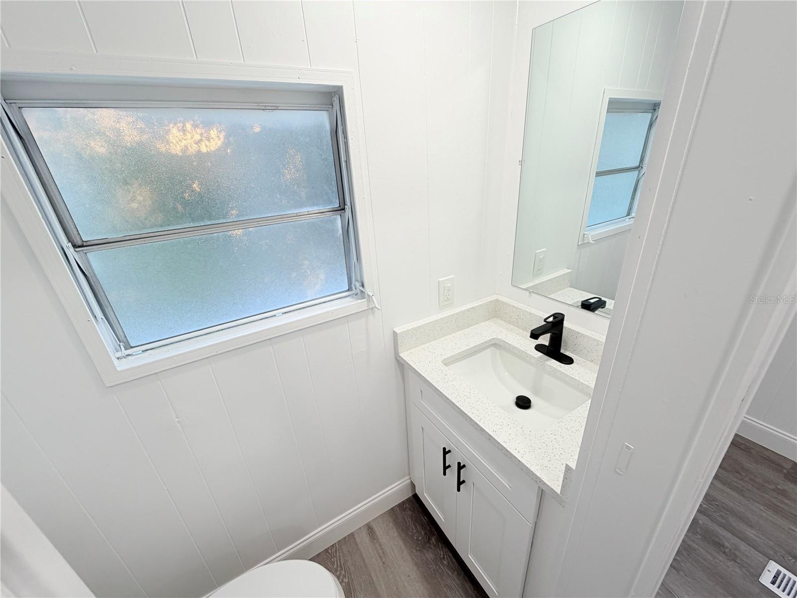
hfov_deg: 102.1
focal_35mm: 14
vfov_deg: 85.7
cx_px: 398
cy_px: 299
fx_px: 322
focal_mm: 2.22
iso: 100
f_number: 2.2
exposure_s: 1/120
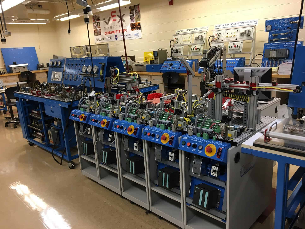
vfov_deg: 48.2
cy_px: 114
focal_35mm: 29
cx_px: 152
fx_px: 256
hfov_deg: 61.7
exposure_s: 1/30
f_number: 2.2
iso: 64
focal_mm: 4.2
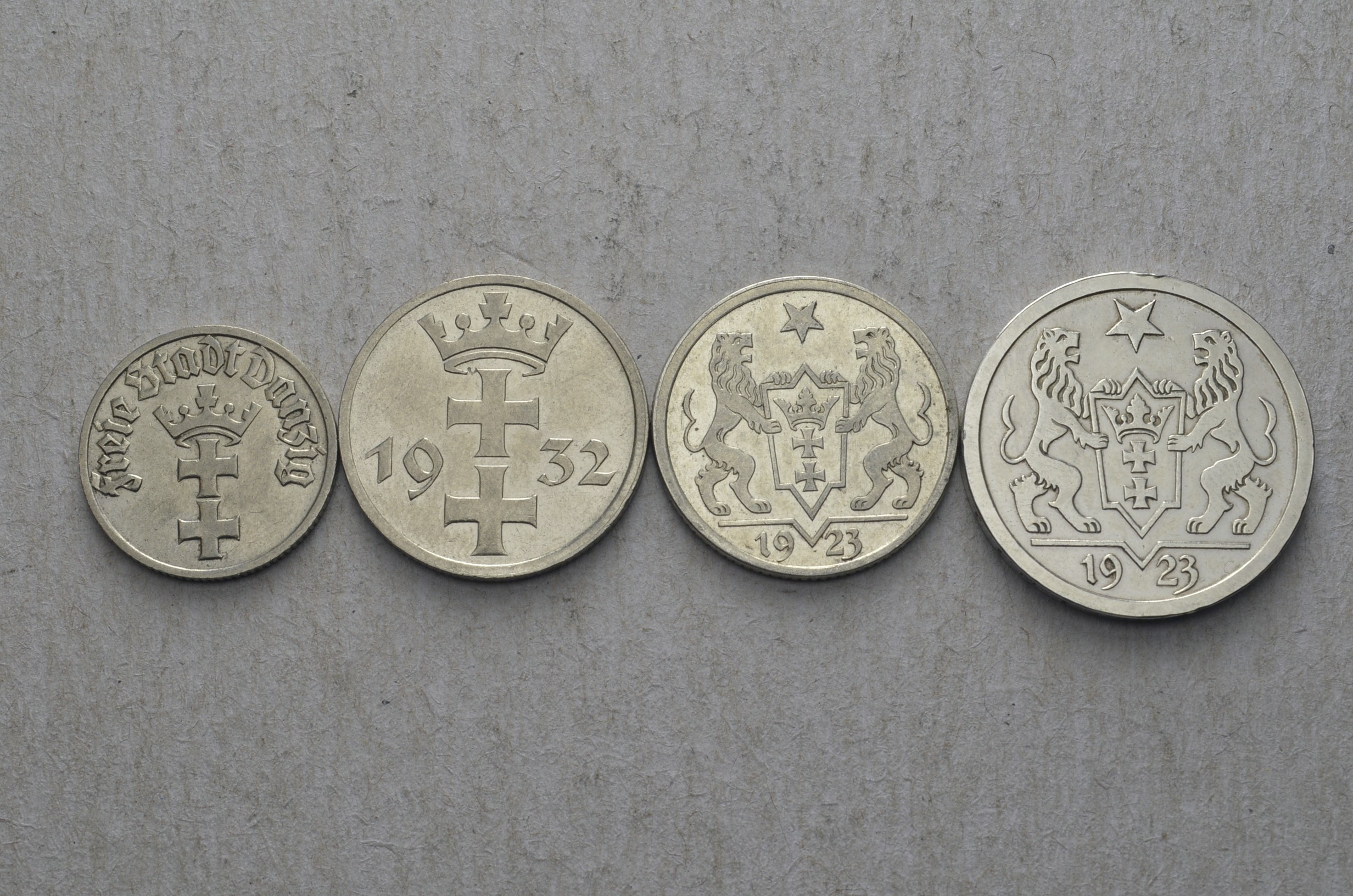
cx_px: 676
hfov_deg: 29.9
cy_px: 448
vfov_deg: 20.1
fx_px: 2532
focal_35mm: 68
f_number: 14
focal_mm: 45
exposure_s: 1/250
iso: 400
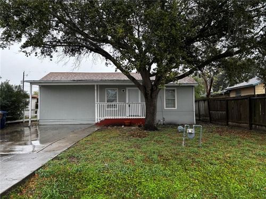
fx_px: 200
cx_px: 133
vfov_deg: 53.1
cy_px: 100
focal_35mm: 26
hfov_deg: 67.3
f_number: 1.6
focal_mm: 5.96
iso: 50
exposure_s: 1/215
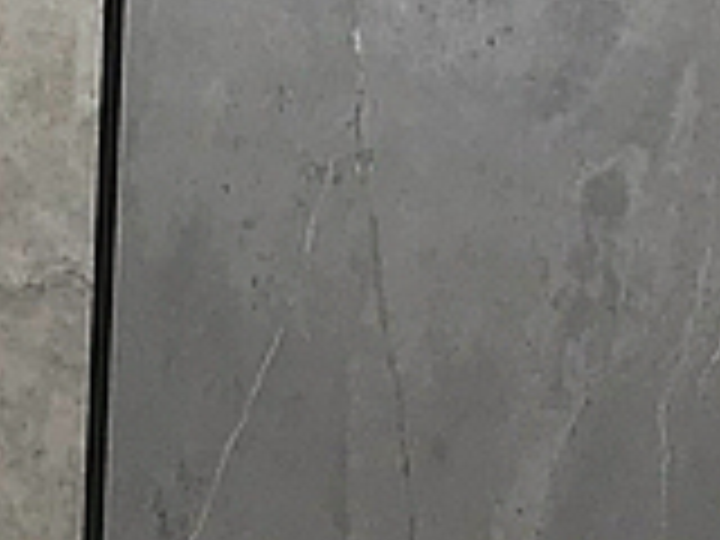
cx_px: -405
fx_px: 4659
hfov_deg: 8.6
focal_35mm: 224
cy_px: -1053
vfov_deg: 6.1
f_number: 1.8
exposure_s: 1/167
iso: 20
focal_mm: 3.99
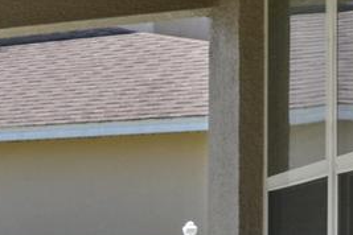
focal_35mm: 96
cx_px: -580
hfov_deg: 13.1
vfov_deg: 13.7
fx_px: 941
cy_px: 300
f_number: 8
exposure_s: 1/500
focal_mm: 16
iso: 250
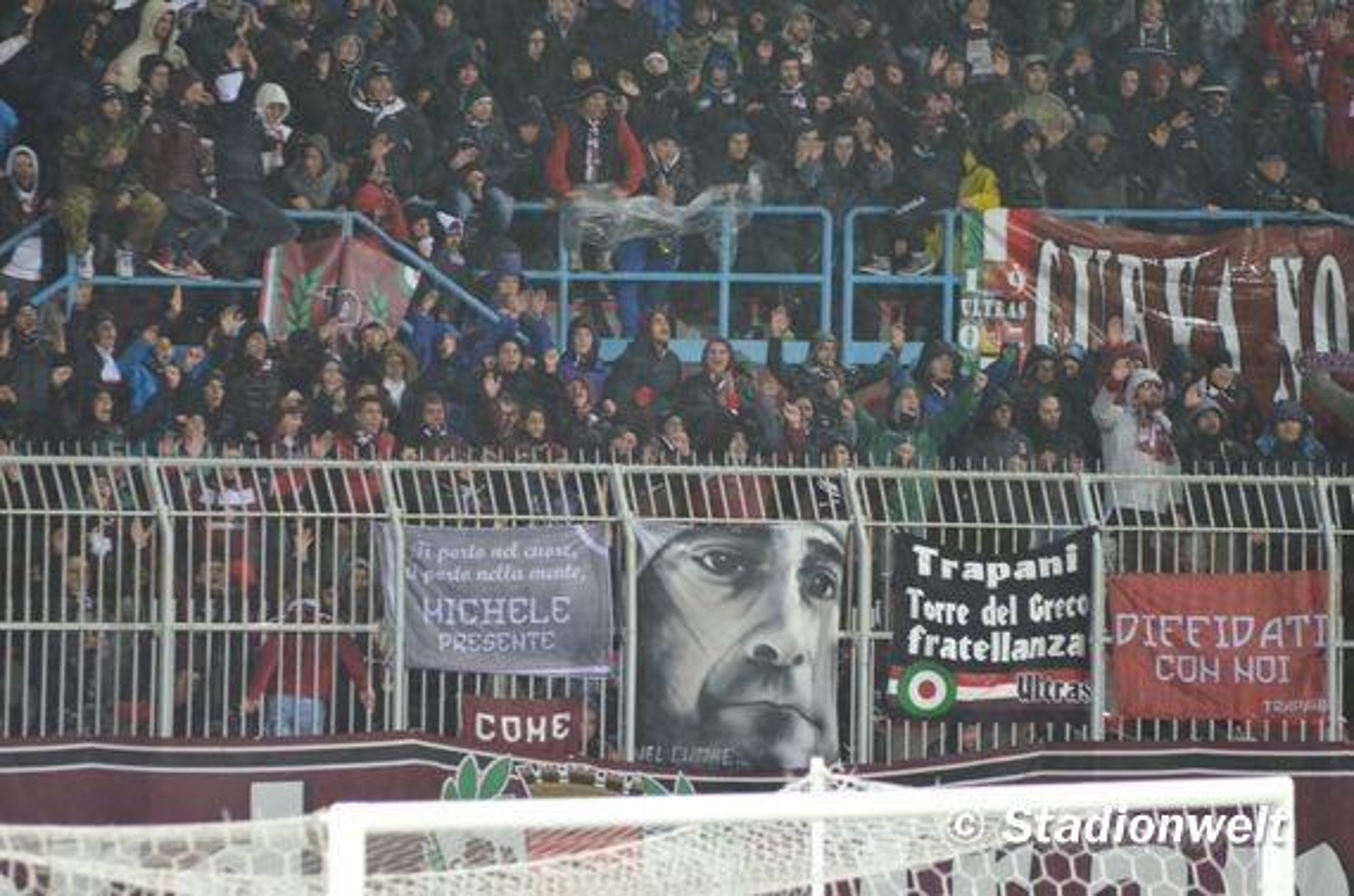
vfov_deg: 3.0
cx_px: 677
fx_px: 16883
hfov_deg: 4.6
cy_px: 448
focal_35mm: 450
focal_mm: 300
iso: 3200
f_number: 5.6
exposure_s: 1/100
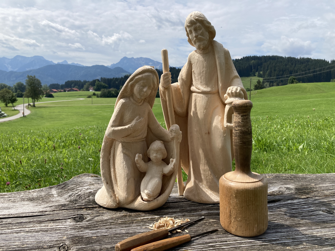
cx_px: 168
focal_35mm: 28
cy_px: 126
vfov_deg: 49.7
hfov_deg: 63.4
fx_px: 271
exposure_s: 1/2208
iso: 20
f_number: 1.8
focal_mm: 3.99
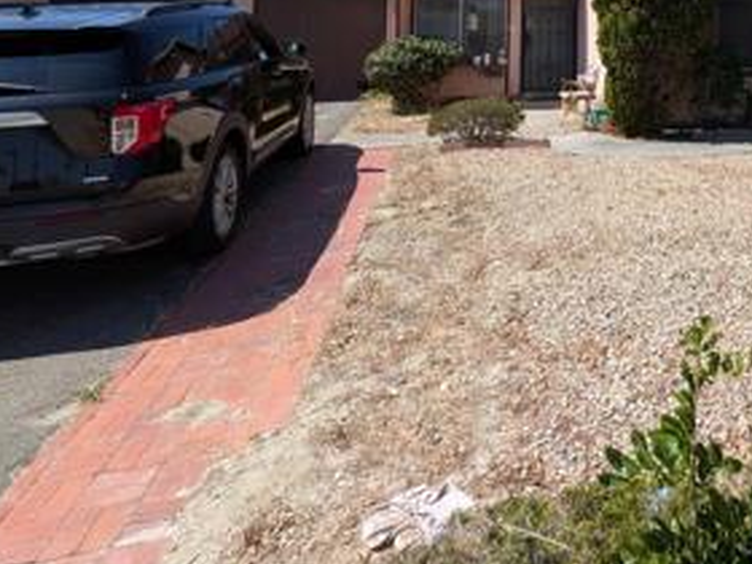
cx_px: 658
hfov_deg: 51.1
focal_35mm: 32
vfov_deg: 38.1
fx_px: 695
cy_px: -30
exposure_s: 1/1504
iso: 54
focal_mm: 1.85
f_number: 2.2
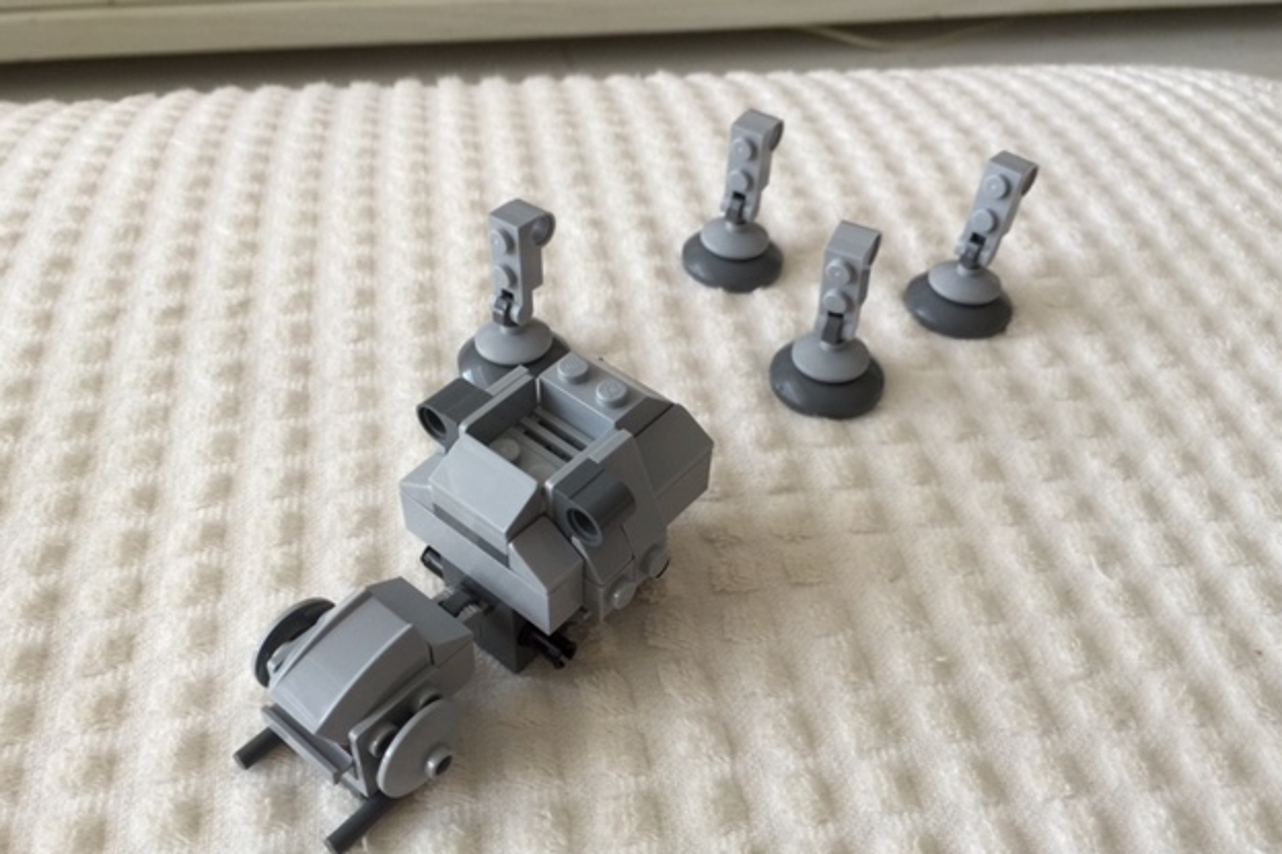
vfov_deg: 42.3
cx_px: 638
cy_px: 471
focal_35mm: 31
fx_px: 1104
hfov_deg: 60.3
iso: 32
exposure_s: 1/30
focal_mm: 4.15
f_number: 2.2
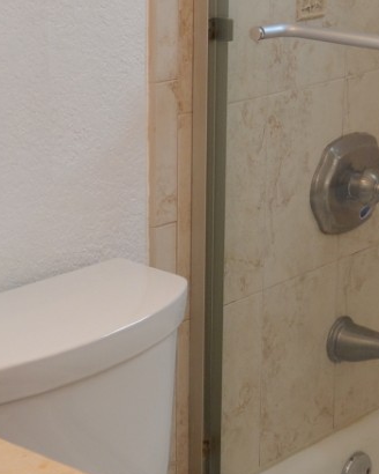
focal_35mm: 100
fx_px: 1402
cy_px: 235
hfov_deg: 15.3
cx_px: 297
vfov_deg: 19.2
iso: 400
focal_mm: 18
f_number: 4
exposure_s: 1/60
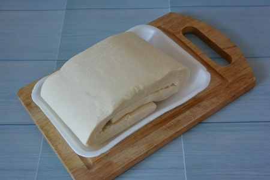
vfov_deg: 26.0
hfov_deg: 38.2
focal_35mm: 52
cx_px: 135
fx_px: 390
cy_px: 90
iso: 1600
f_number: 4.8
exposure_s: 1/160
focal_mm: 19.3
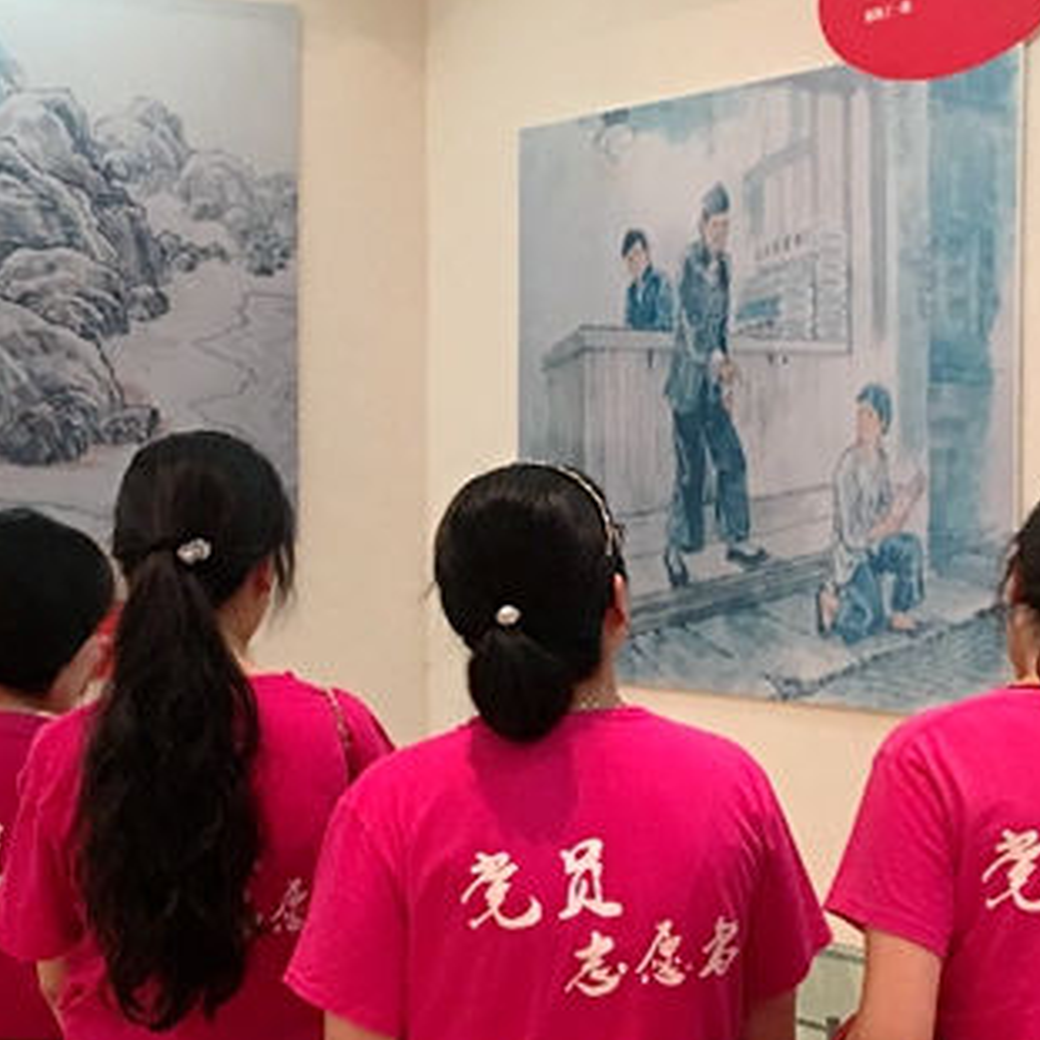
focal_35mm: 66
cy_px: 836
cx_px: 498
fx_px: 2243
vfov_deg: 25.6
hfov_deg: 26.1
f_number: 2.2
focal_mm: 4.15
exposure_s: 1/17
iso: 125
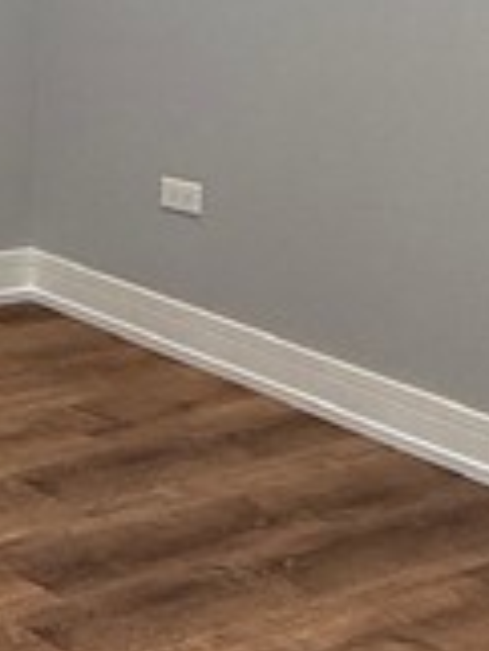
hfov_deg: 13.4
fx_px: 1768
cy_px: -36
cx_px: -501
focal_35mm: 94
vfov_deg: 20.1
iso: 200
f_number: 2.2
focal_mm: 2.22
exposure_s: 1/120
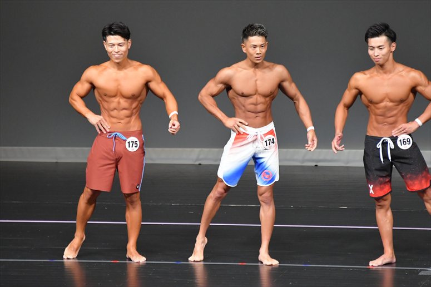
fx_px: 4487
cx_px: 216
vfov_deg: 3.7
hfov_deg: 5.5
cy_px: 144
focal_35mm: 375
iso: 5000
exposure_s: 1/400
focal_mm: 250
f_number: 5.6
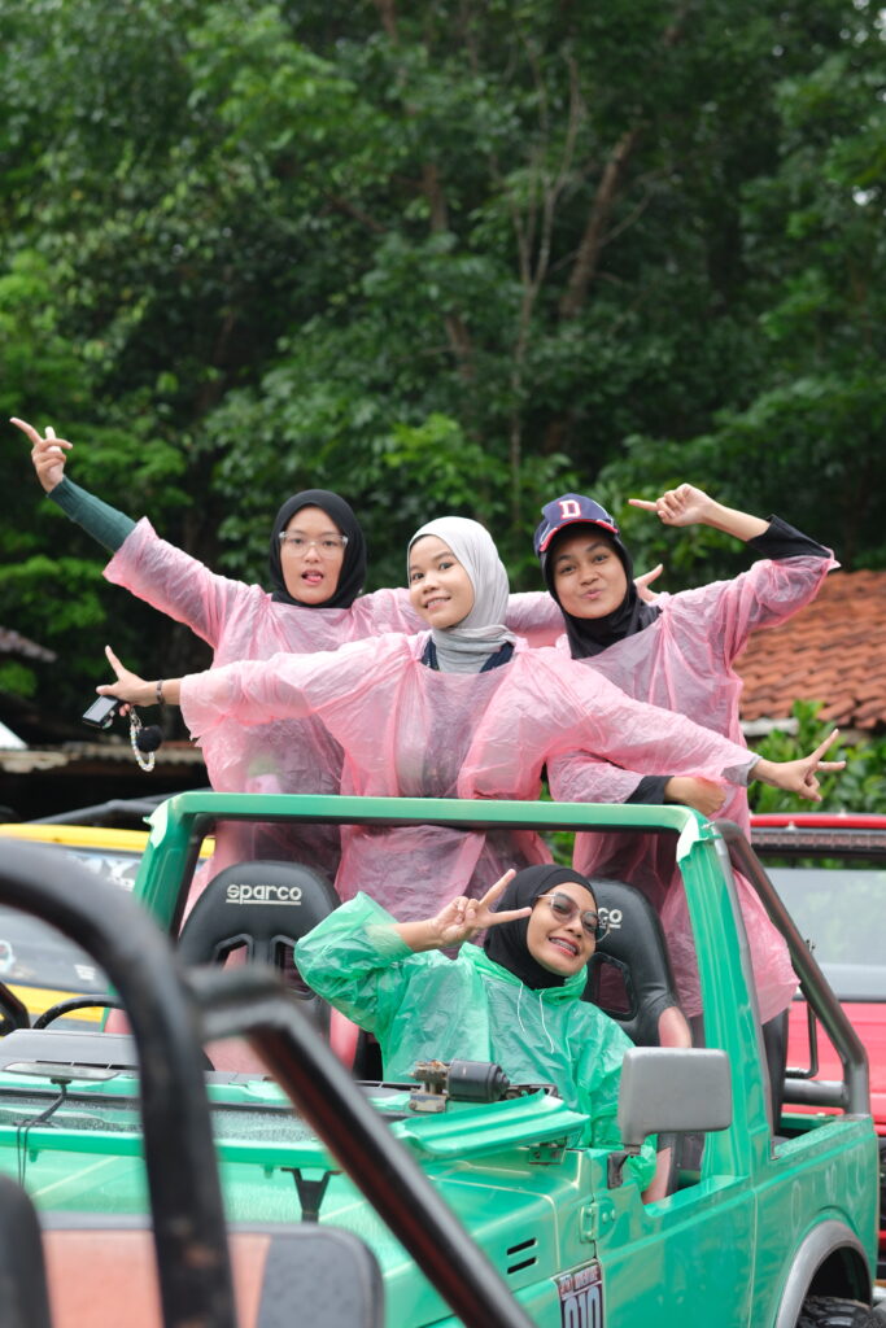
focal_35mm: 84
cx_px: 443
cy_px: 664
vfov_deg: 24.2
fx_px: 3100
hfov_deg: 16.3
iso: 320
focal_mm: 56
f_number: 2.8
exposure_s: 1/640
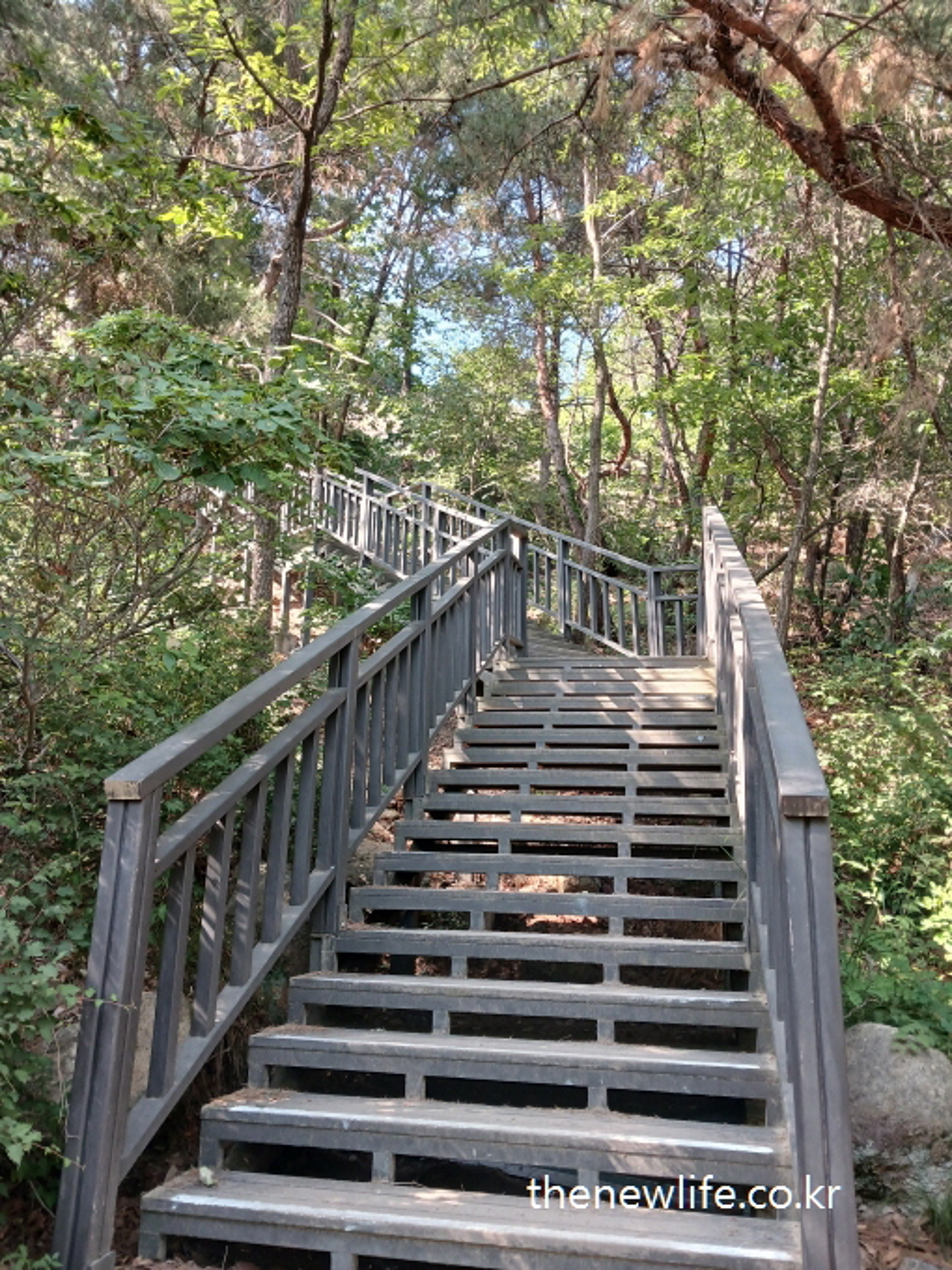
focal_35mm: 27
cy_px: 635
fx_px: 990
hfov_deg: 51.4
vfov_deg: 65.3
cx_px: 476
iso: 50
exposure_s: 1/60
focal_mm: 4
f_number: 1.8
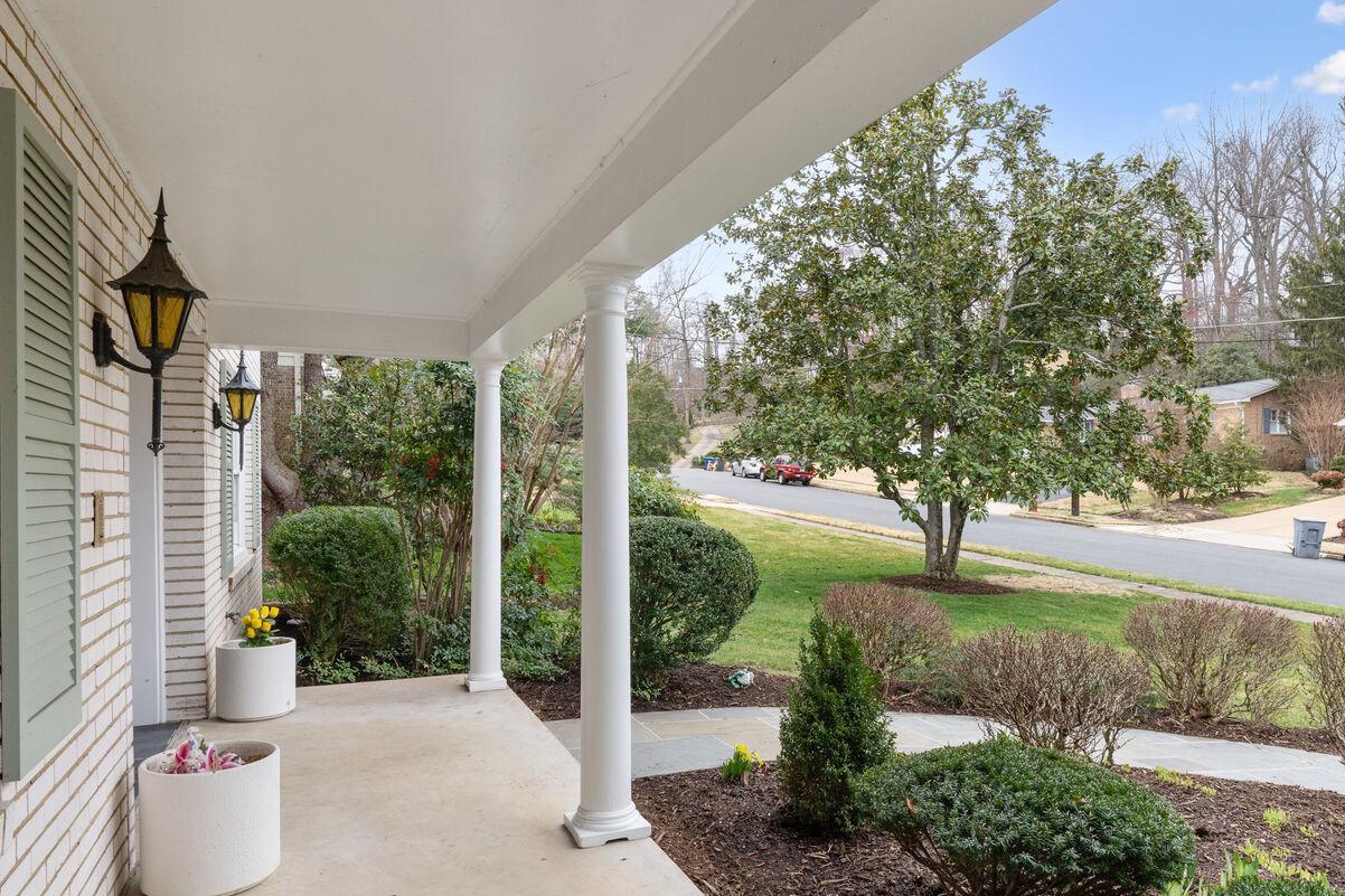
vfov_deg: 53.7
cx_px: 743
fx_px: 886
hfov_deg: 74.2
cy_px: 453
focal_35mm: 24
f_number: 8
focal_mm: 16.5
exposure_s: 1/100
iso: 200
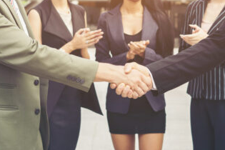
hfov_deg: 16.7
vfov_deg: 11.2
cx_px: 156
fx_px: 762
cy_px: 32
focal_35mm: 122
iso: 100
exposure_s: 1/320
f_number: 3.5
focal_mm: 50
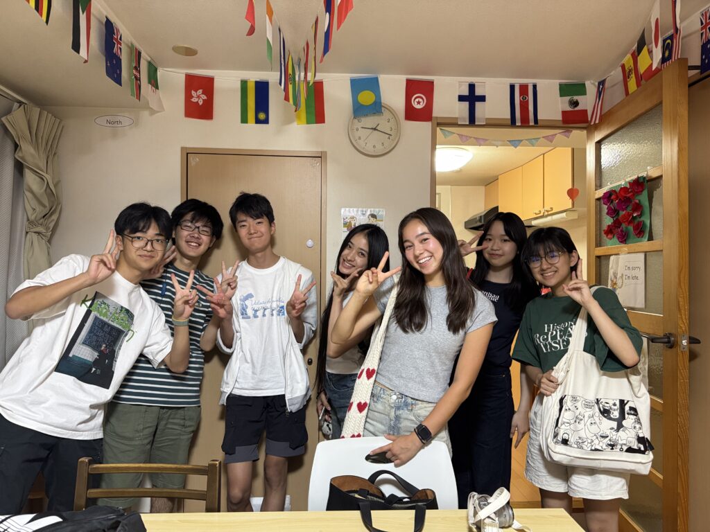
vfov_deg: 56.8
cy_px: 266
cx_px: 355
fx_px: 492
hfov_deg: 71.6
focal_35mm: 24
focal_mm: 6.76
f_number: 1.78
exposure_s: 1/60
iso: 400
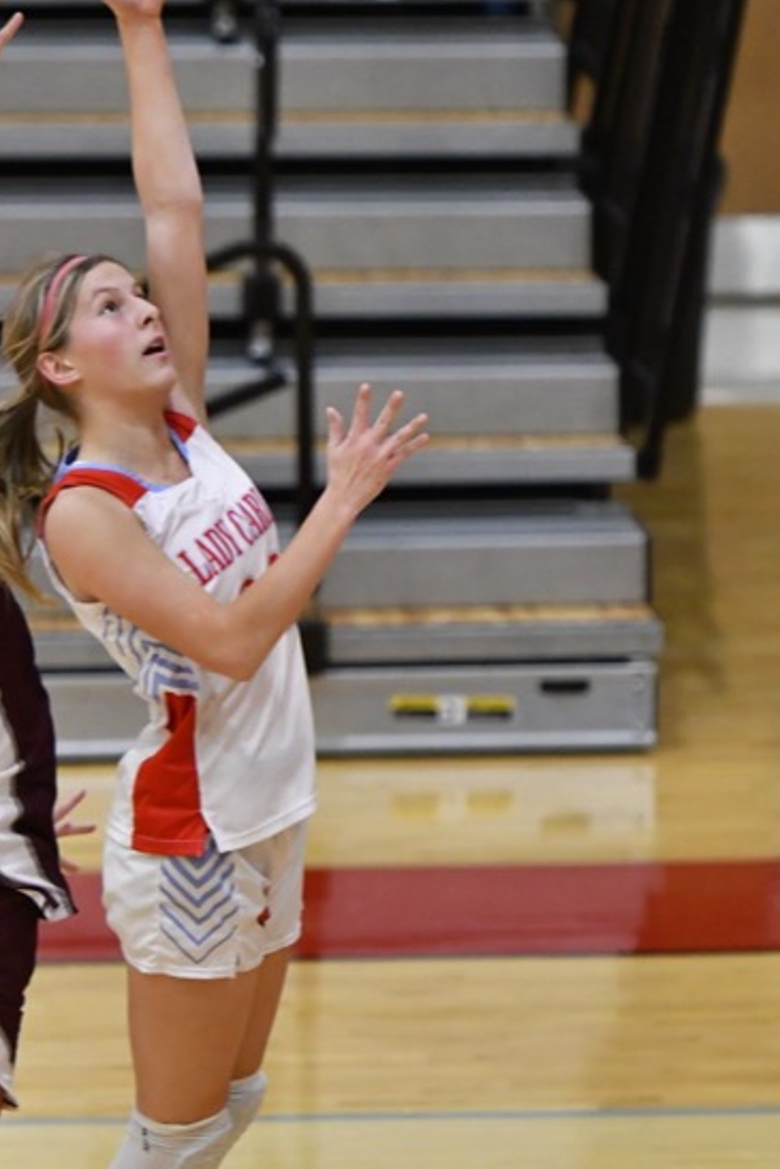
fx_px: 12014
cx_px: 81
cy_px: 442
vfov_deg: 5.6
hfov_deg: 3.7
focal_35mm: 370
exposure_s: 1/1250
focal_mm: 135
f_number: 2.8
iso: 5000
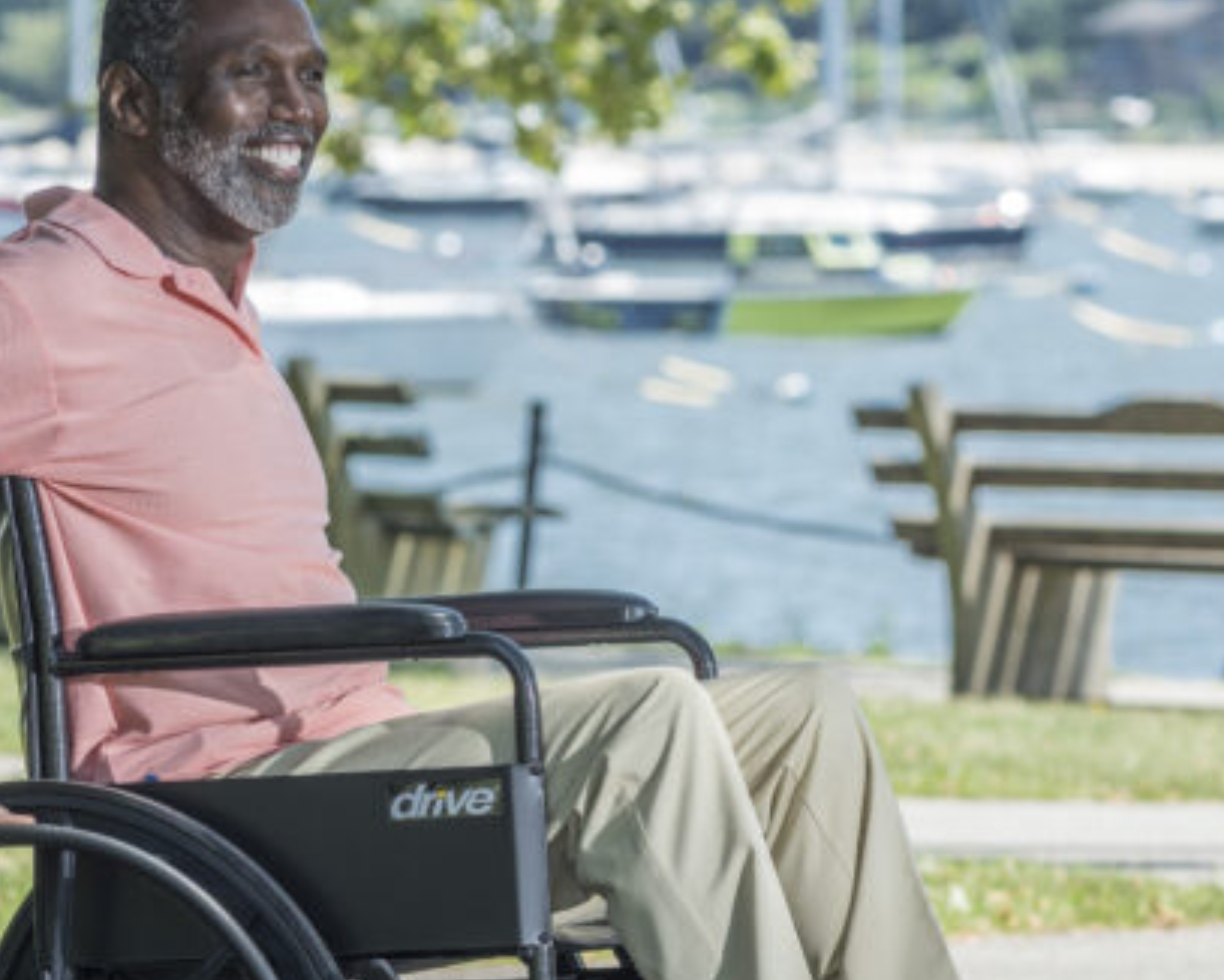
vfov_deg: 4.2
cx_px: 659
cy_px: 630
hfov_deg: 5.3
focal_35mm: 366
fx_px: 13265
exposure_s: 1/80
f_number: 7.1
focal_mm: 155
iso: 100
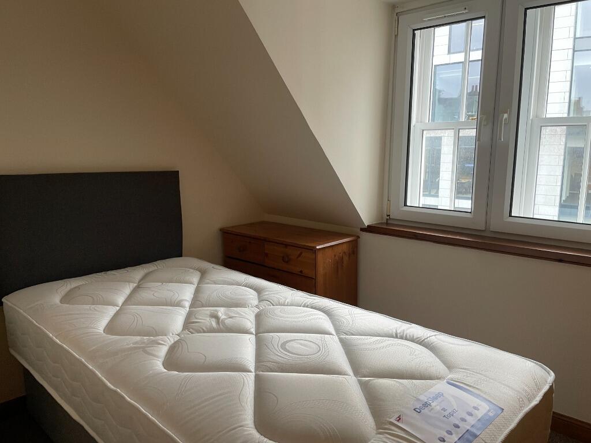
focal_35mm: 26
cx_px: 296
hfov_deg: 67.3
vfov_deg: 53.1
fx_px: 444
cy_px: 222
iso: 125
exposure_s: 1/50
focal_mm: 4.2
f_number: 1.6
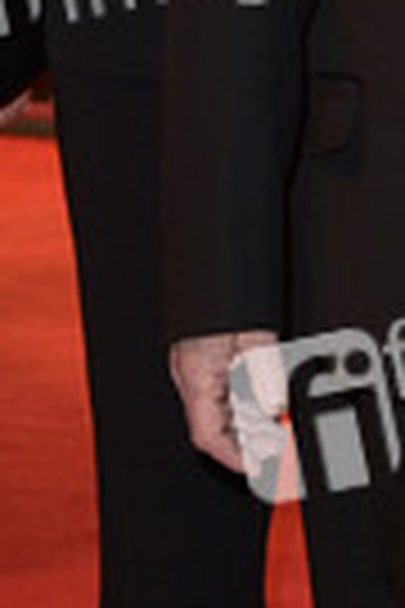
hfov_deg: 5.4
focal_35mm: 252
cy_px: -279
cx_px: 590
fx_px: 4252
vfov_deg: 8.0
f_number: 5
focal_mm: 85
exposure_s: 1/250
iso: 800
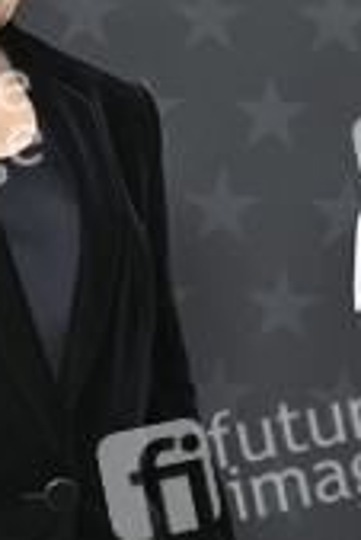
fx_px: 2912
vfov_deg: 10.6
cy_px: 307
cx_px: -29
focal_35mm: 194
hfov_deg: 7.1
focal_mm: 82
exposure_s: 1/320
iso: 1250
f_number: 5.6
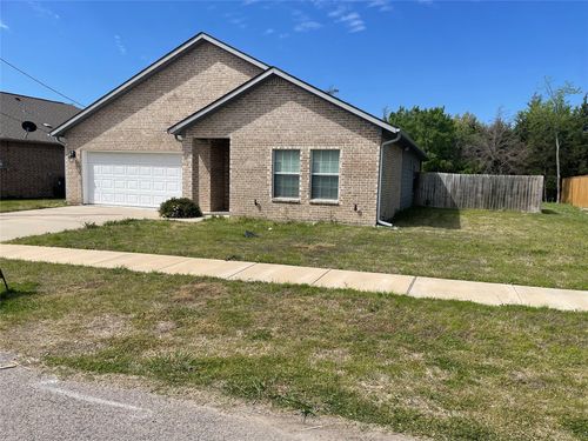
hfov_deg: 67.3
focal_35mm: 26
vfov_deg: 53.1
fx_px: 442
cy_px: 220
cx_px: 294
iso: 32
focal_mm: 4.2
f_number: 1.6
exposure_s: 1/5291
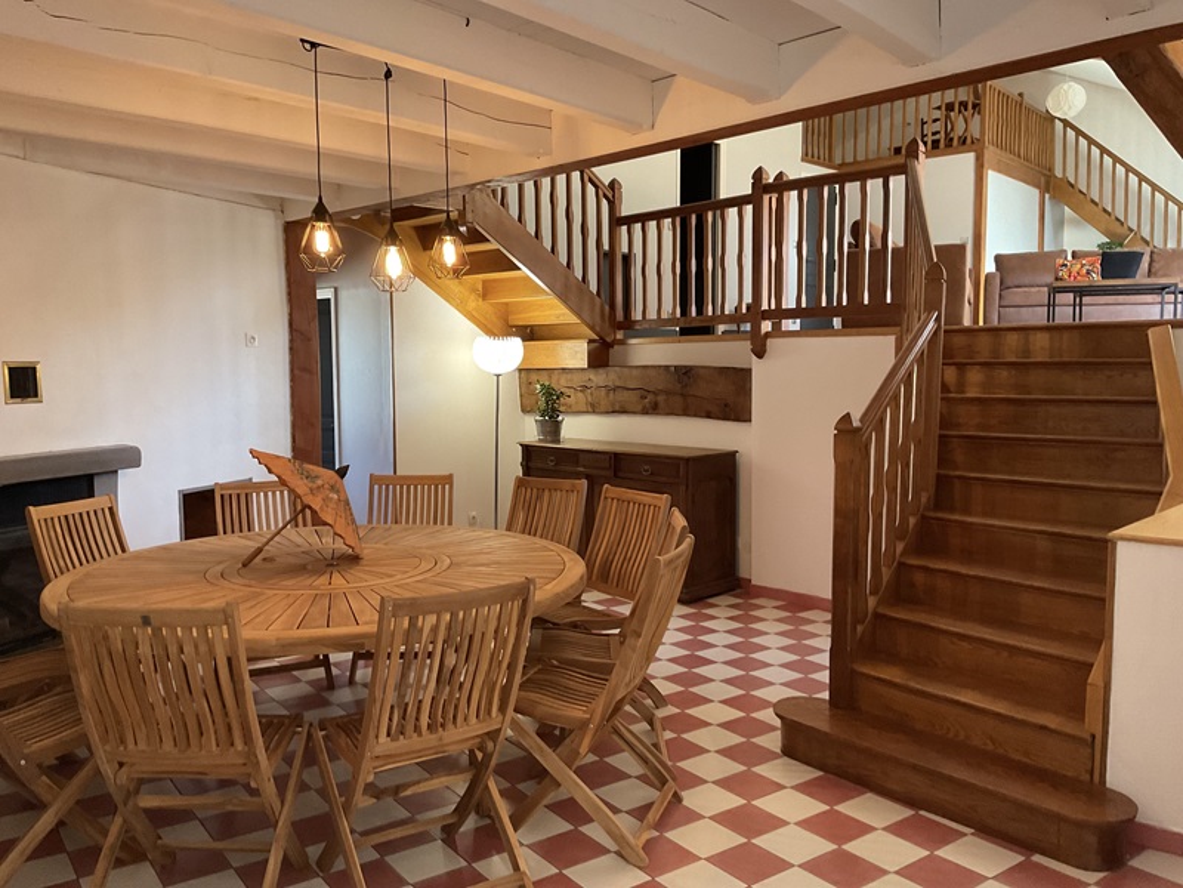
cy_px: 444
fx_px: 991
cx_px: 592
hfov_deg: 61.7
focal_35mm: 29
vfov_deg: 48.2
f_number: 1.8
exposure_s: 1/50
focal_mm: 3
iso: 160
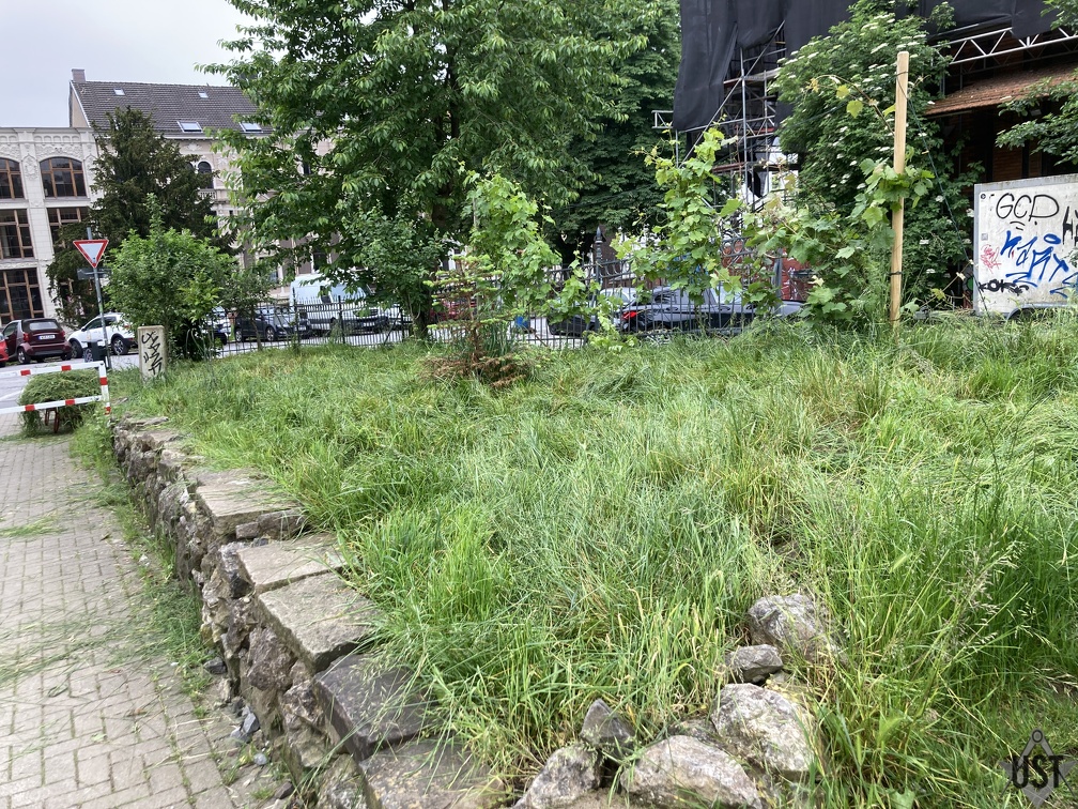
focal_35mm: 28
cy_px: 404
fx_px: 872
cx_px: 539
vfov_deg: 49.7
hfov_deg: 63.4
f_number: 1.8
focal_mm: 3.99
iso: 20
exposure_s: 1/154
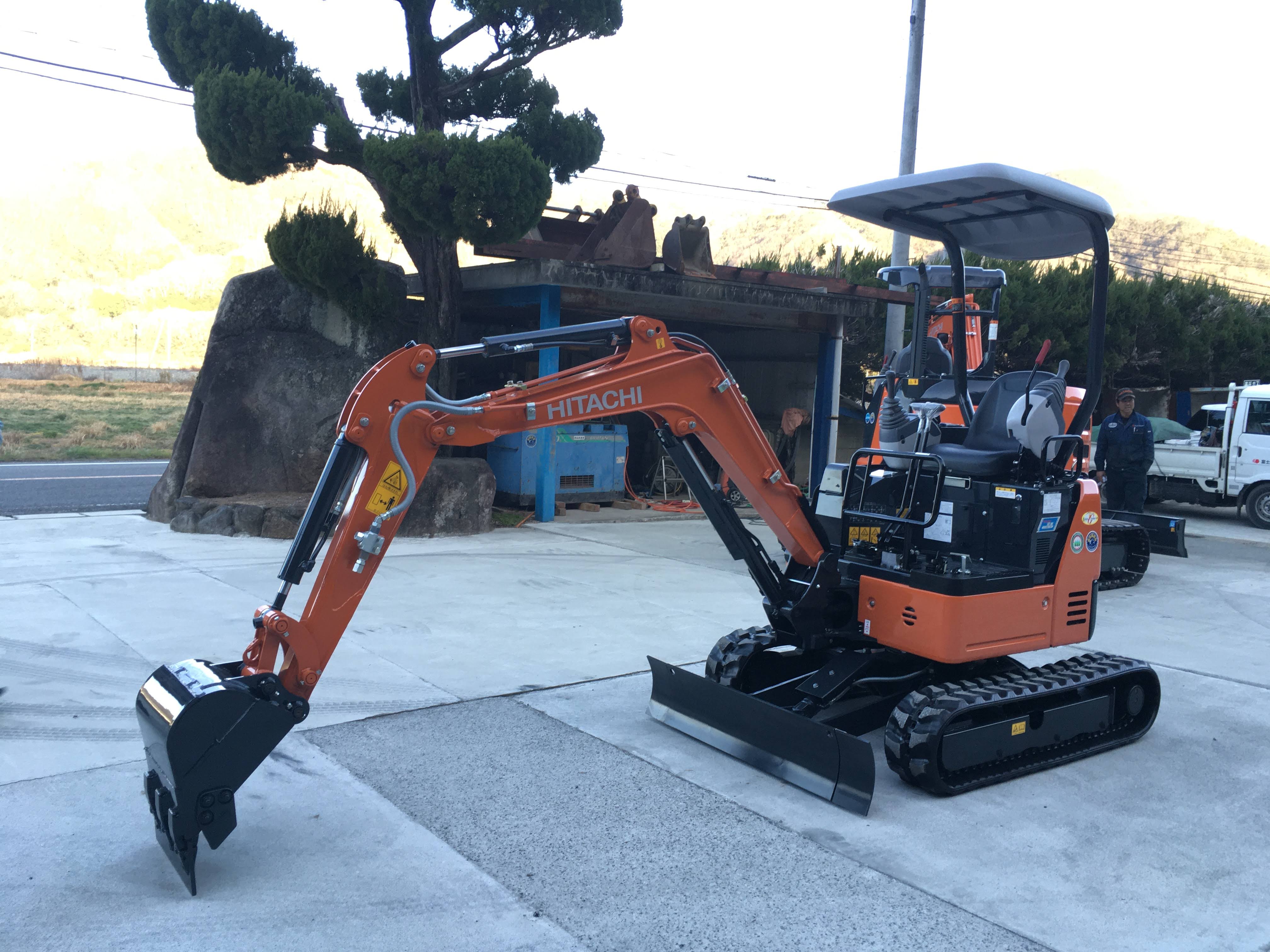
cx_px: 635
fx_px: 1064
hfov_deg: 61.7
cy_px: 476
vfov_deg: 48.2
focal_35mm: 29
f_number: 2.2
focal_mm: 4.15
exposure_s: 1/120
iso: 40
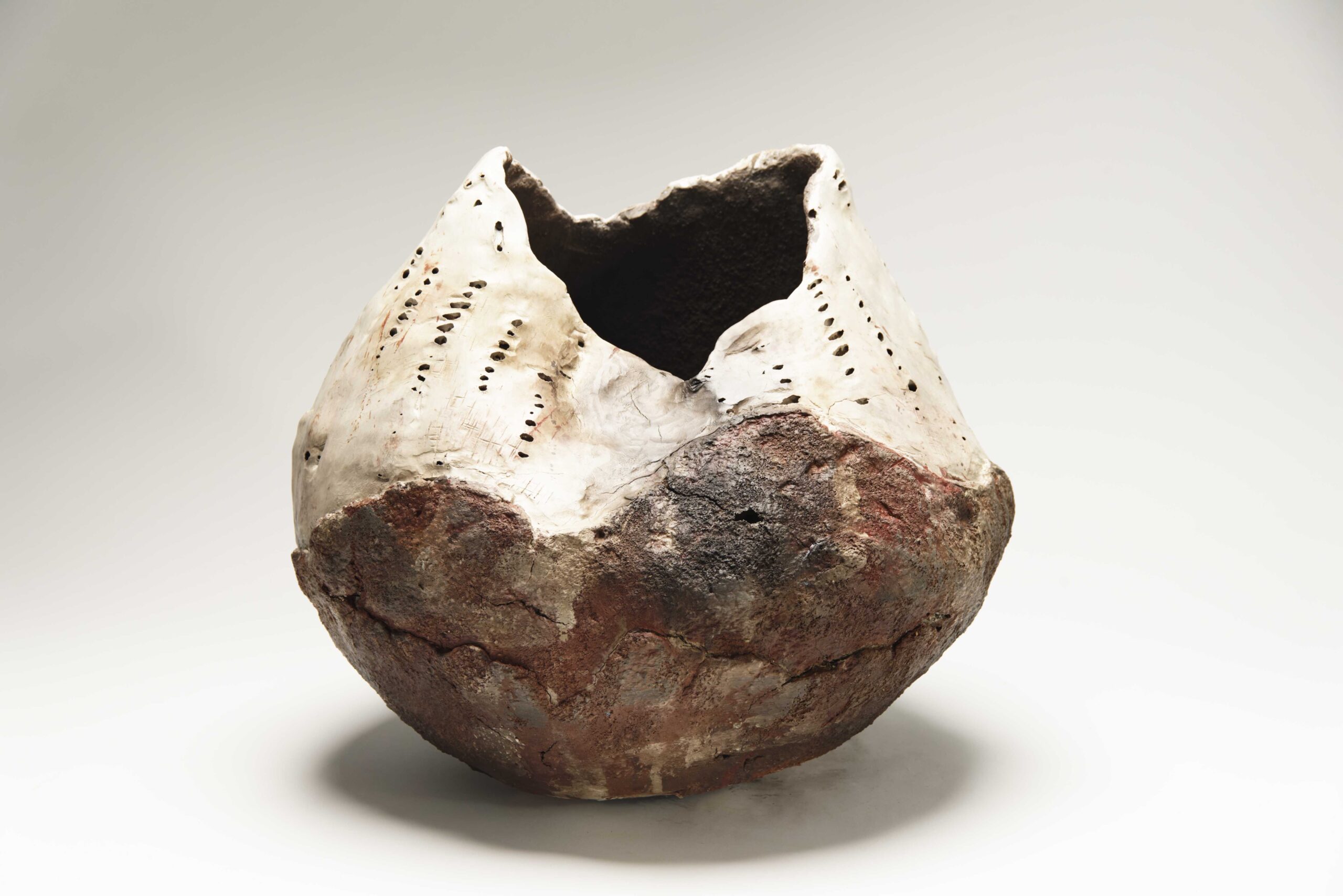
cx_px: 672
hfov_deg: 27.0
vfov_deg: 18.2
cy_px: 448
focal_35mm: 75
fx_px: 2799
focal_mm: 75
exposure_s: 1/25
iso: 1000
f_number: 8
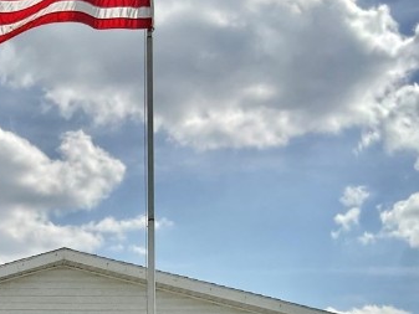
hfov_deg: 21.0
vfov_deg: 16.1
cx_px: -58
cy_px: 390
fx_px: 1066
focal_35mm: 88
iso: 16
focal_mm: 3
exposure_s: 1/5263
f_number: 1.8
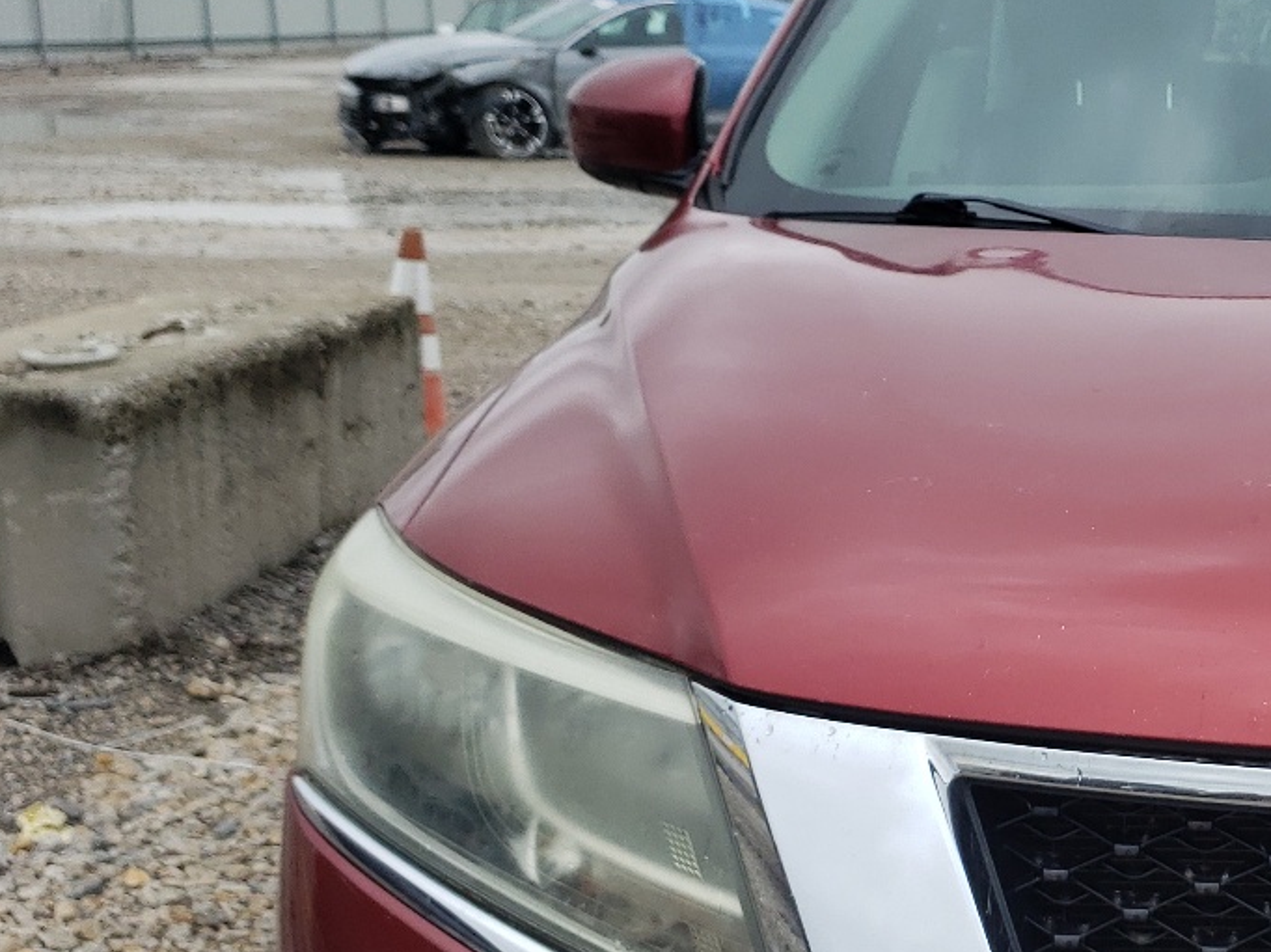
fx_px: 2239
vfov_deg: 23.7
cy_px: 740
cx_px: 1426
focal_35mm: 61
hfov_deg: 28.5
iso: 50
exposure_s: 1/1667
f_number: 1.5
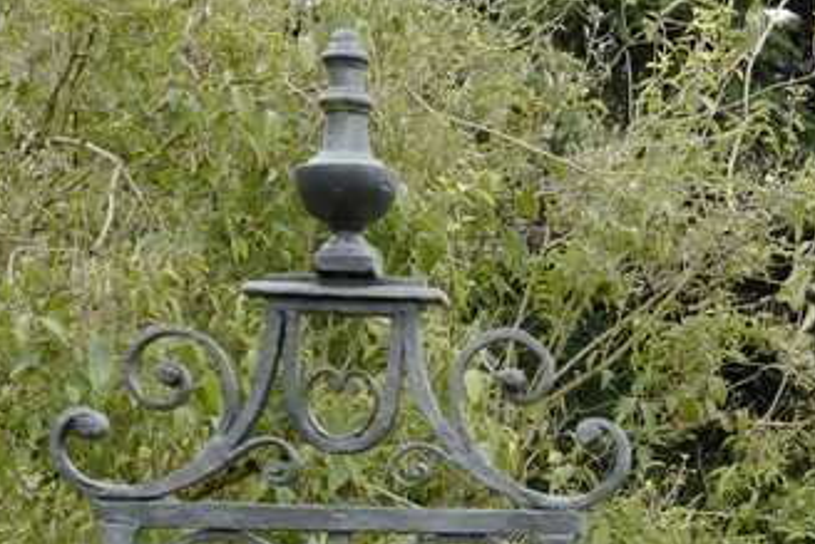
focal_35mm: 128
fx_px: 2899
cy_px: 718
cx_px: 999
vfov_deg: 10.5
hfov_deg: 15.4
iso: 800
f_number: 6.3
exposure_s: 1/320
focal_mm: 28
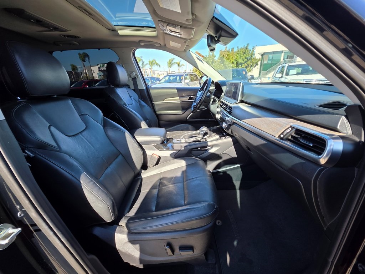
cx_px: 182
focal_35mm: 13
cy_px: 137
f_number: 1.9
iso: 20
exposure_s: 1/120
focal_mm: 2.2
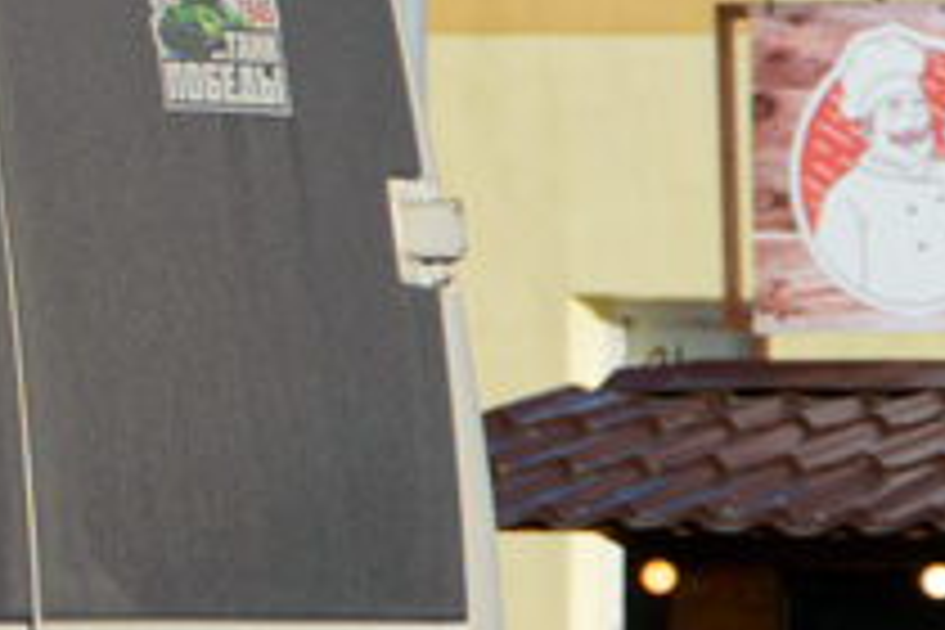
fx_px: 19660
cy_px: 322
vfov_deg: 1.8
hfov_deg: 2.7
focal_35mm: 749
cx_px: -2079
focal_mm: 70
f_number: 5.6
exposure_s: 1/1000
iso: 100
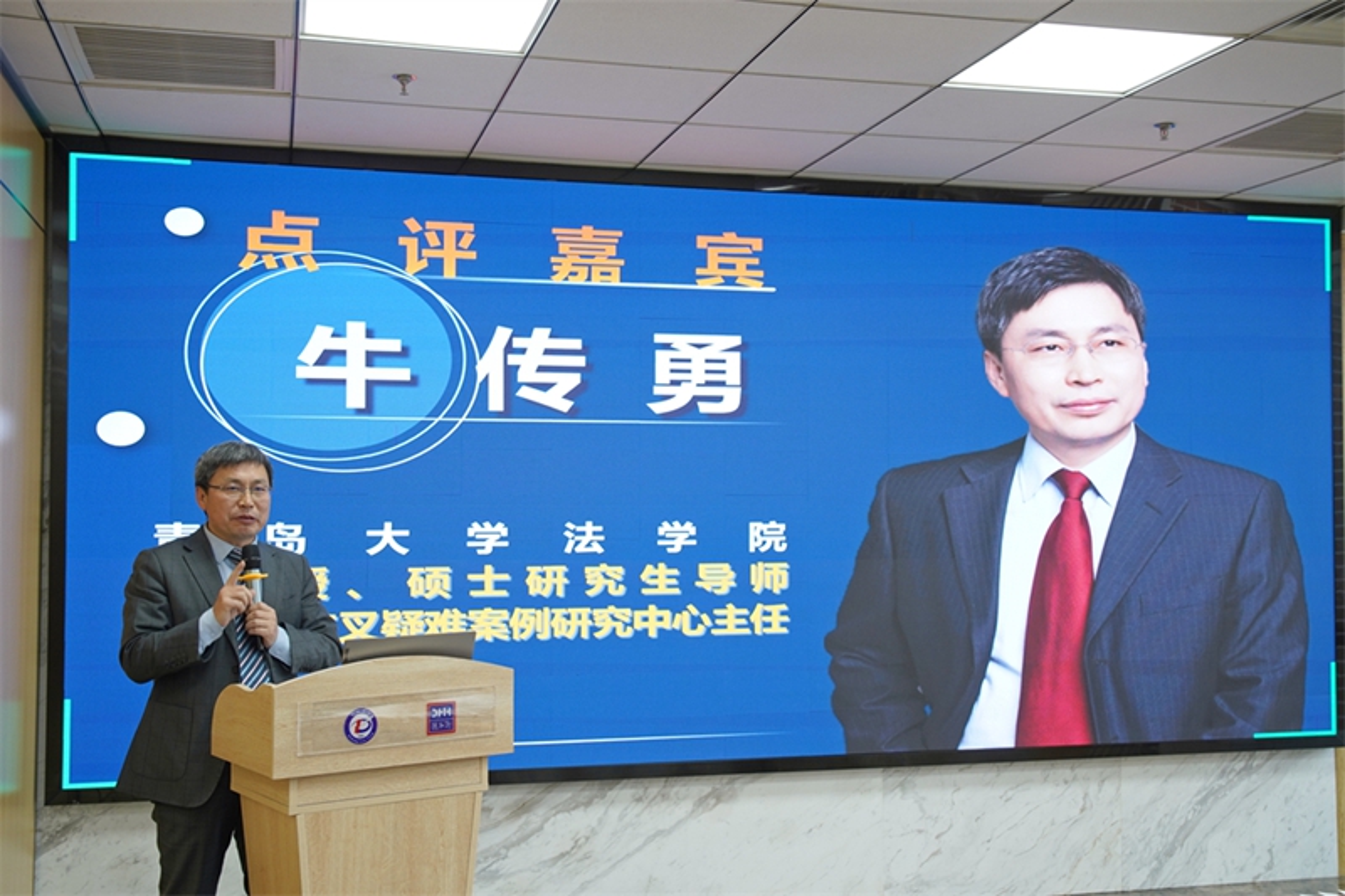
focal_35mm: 38
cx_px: 672
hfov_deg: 50.7
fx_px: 1419
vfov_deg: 35.0
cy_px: 448
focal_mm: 38
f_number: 5.6
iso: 500
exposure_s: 1/40
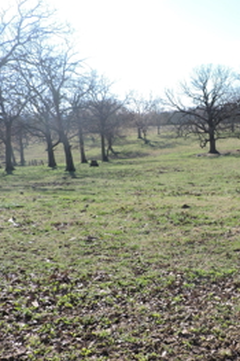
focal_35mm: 38
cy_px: 199
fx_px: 380
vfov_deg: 50.6
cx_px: 218
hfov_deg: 33.1
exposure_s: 1/640
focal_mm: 4.3
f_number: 3
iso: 100
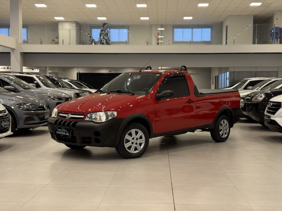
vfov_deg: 30.3
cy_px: 106
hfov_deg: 39.7
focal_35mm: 48
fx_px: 391
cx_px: 141
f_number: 1.78
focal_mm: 6.76
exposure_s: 1/60
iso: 160
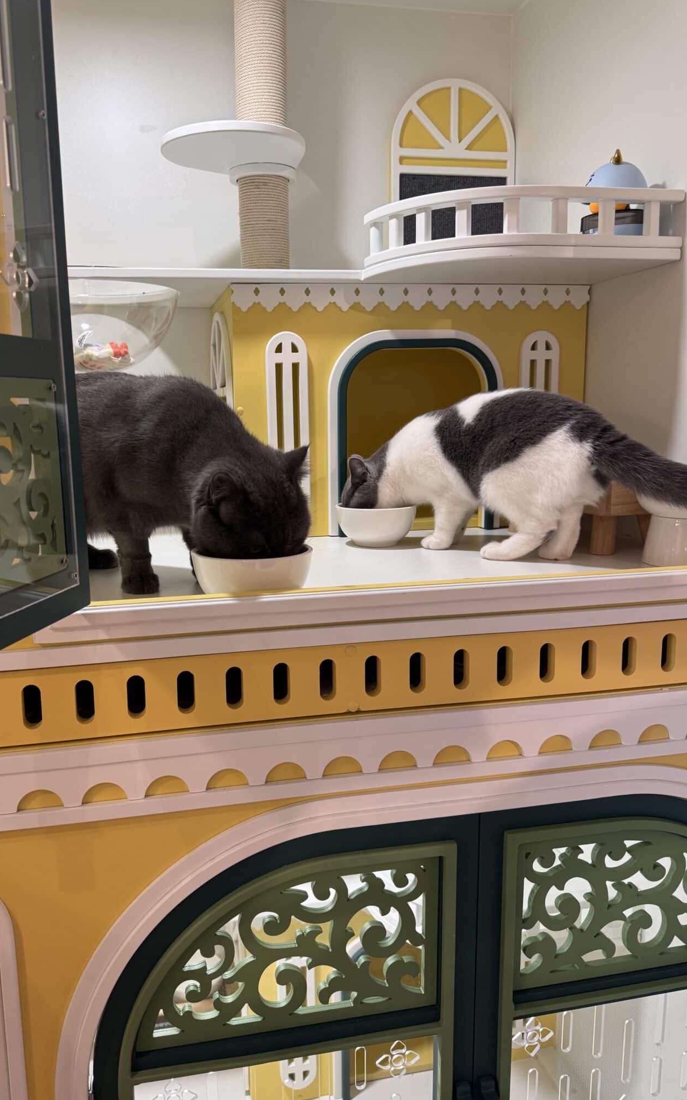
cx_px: 284
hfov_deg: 47.4
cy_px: 547
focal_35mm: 26
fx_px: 779
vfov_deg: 70.4
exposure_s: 1/100
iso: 160
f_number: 1.78
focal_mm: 6.76
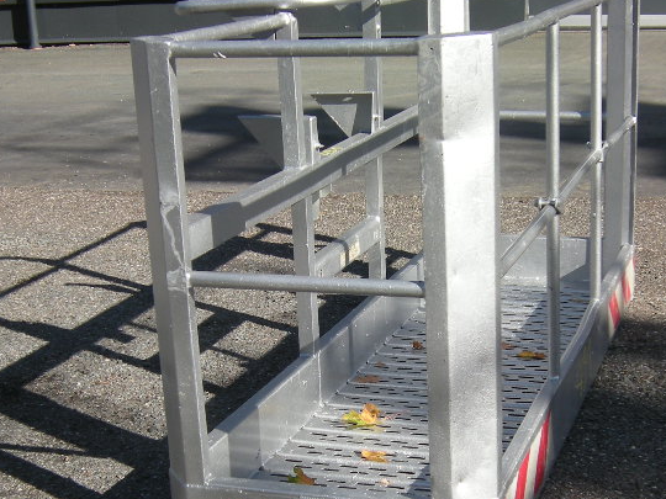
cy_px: 370
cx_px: 386
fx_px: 1385
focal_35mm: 72
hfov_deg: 27.0
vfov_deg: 20.3
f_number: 6.4
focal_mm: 6.3
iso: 64
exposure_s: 1/161
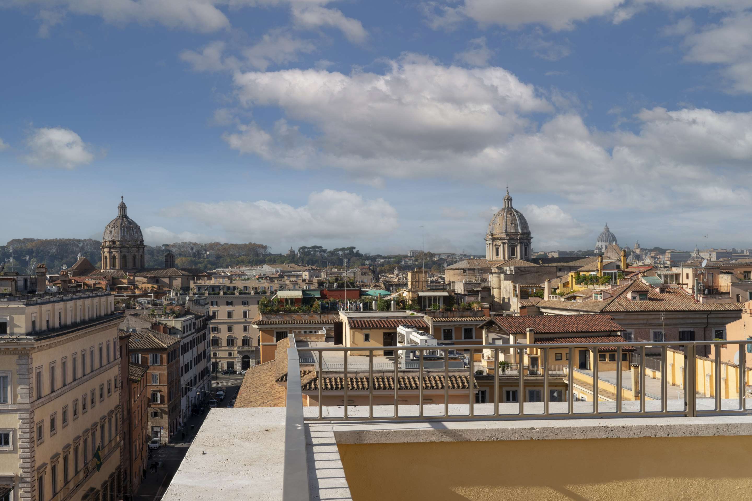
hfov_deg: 54.4
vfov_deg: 37.9
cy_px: 250
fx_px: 731
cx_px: 376
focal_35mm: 35
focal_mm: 35
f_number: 14
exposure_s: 1/80
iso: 200
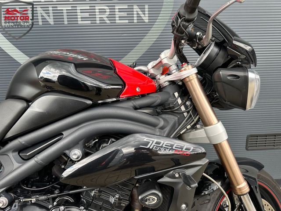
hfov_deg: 71.6
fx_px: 195
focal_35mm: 24
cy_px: 106
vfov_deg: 56.8
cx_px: 140
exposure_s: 1/151
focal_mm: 6.86
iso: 64
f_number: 1.78
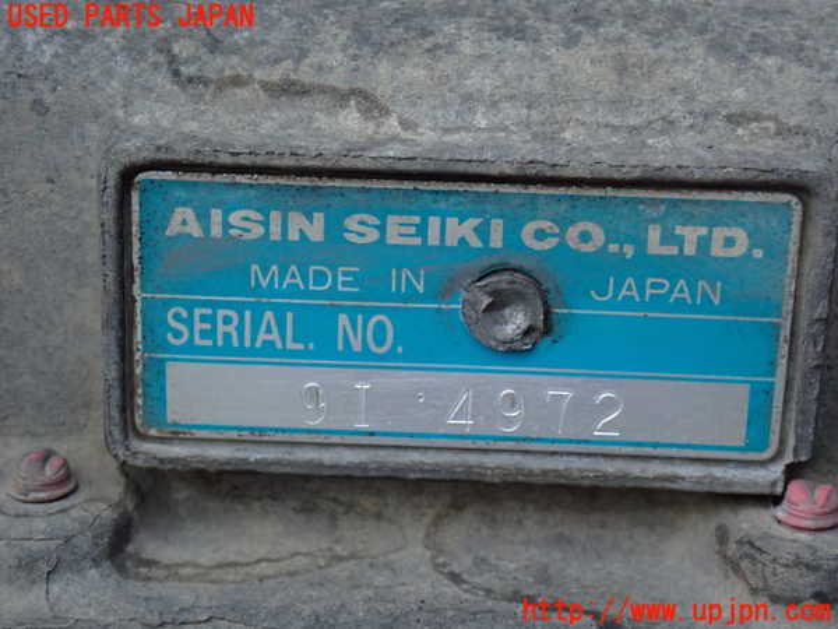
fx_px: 1864
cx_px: 419
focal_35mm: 77
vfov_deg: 19.1
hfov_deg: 25.3
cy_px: 314
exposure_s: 1/60
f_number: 4.1
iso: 800
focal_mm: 13.65
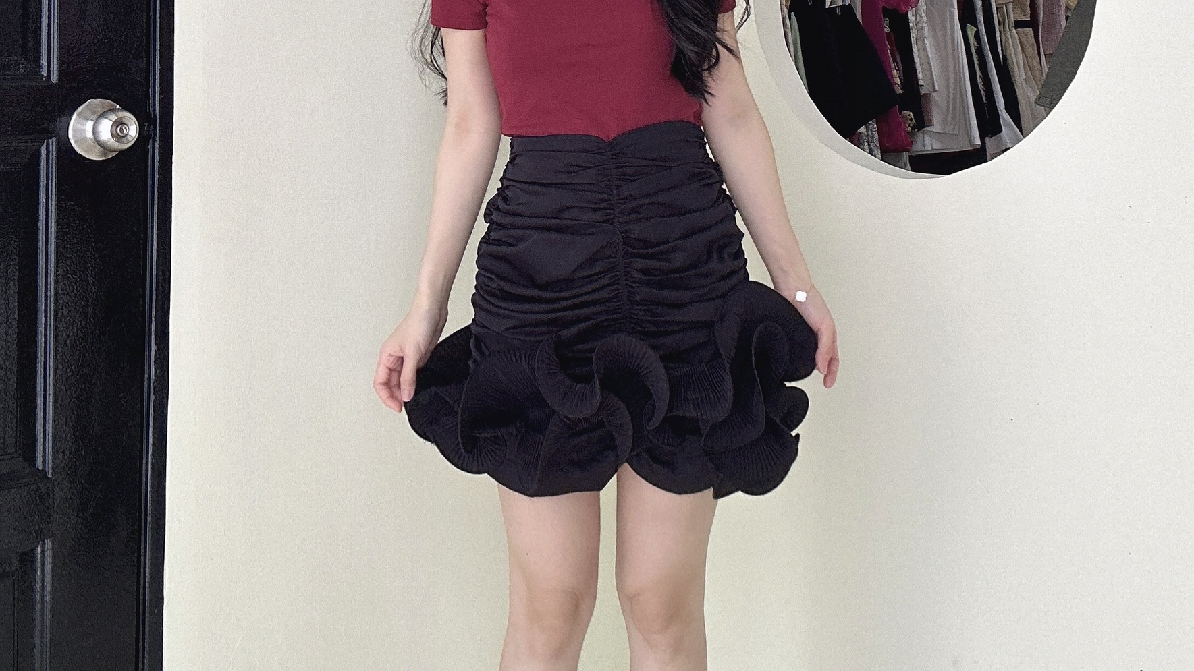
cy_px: 326
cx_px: 604
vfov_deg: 34.6
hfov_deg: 58.0
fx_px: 1076
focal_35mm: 34
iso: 64
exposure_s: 1/121
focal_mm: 2.69
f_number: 1.9
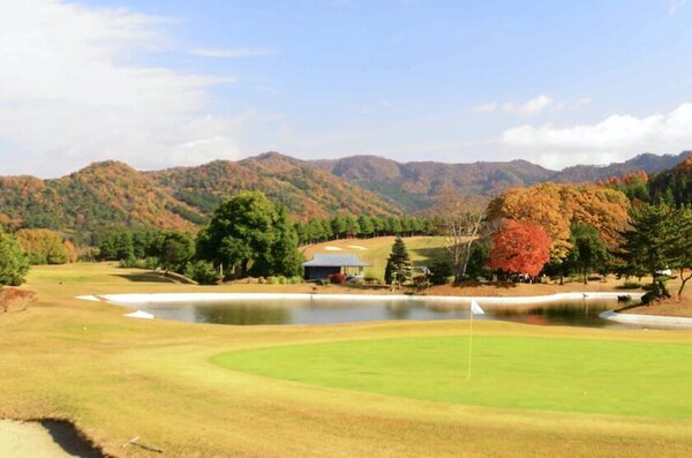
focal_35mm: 30
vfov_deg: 43.4
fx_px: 575
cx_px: 346
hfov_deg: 62.0
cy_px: 229
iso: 400
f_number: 4
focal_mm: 20
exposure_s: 1/400
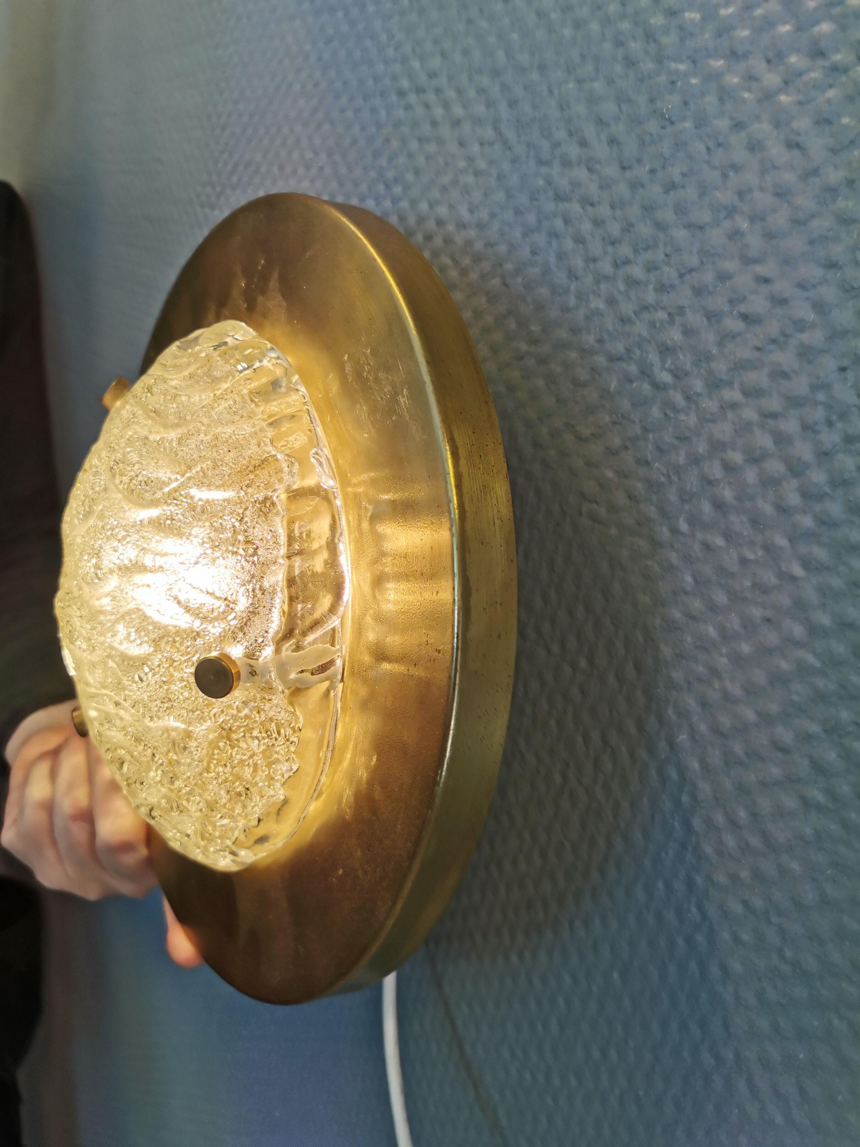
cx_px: 430
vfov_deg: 65.3
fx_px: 894
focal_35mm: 27
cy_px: 574
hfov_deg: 51.4
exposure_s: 1/120
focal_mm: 5.56
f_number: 1.6
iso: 50
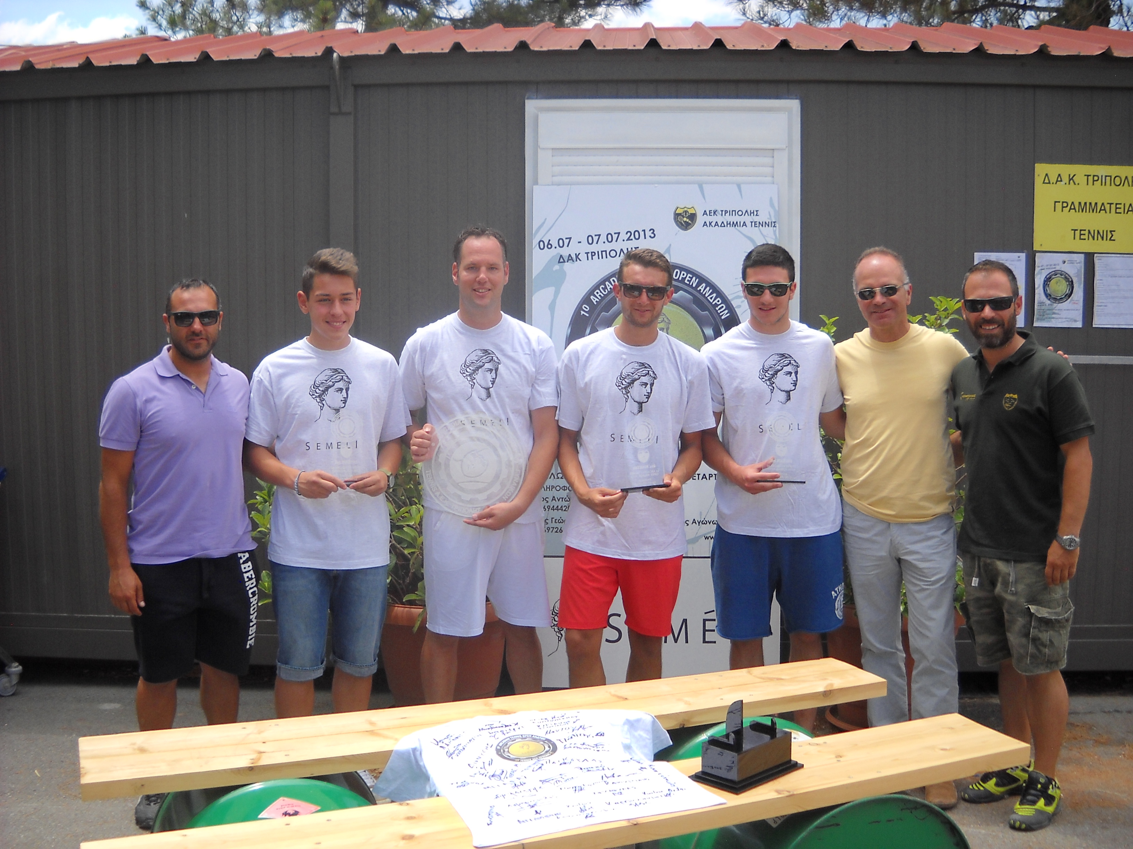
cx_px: 566
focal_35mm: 41
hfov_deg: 45.8
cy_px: 424
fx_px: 1342
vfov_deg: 35.1
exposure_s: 1/209
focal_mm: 6.72
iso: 64
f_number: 5.5
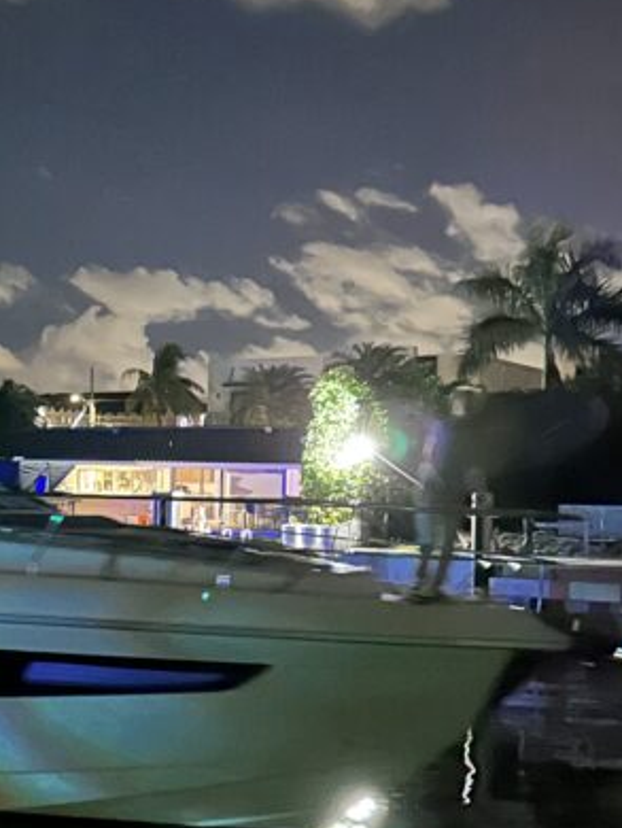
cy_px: 512
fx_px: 1508
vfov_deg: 30.6
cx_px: -70
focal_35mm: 63
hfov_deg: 22.0
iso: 3200
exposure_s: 1/9
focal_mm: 6.86
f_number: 1.78
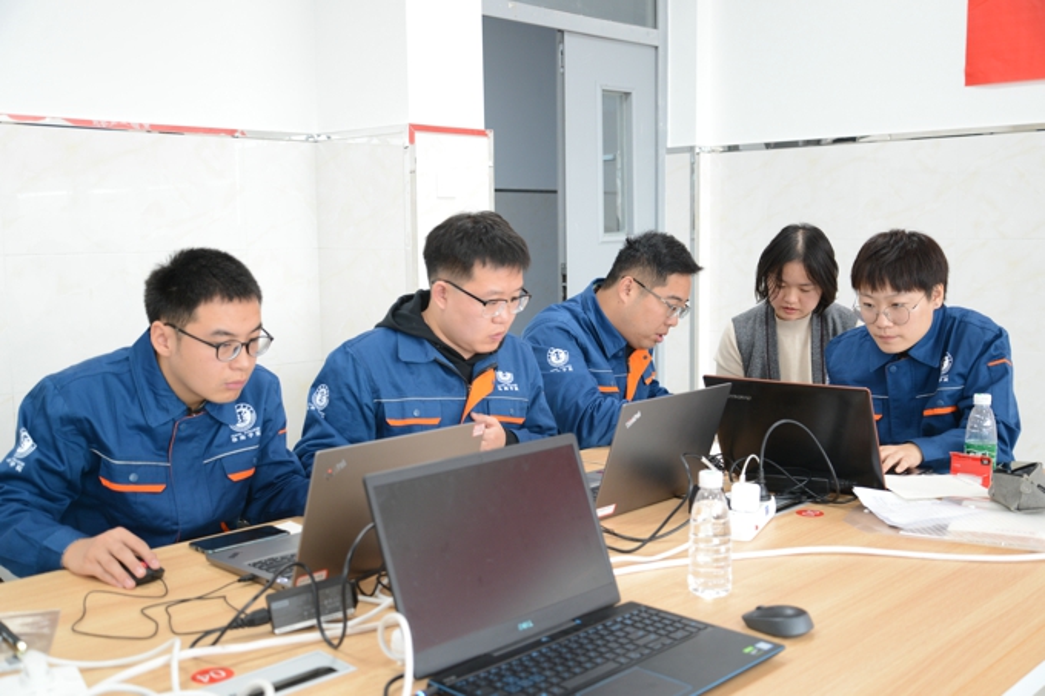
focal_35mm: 36
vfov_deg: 36.9
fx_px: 1045
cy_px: 348
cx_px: 522
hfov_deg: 53.1
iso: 900
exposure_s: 1/40
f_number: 4
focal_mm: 36
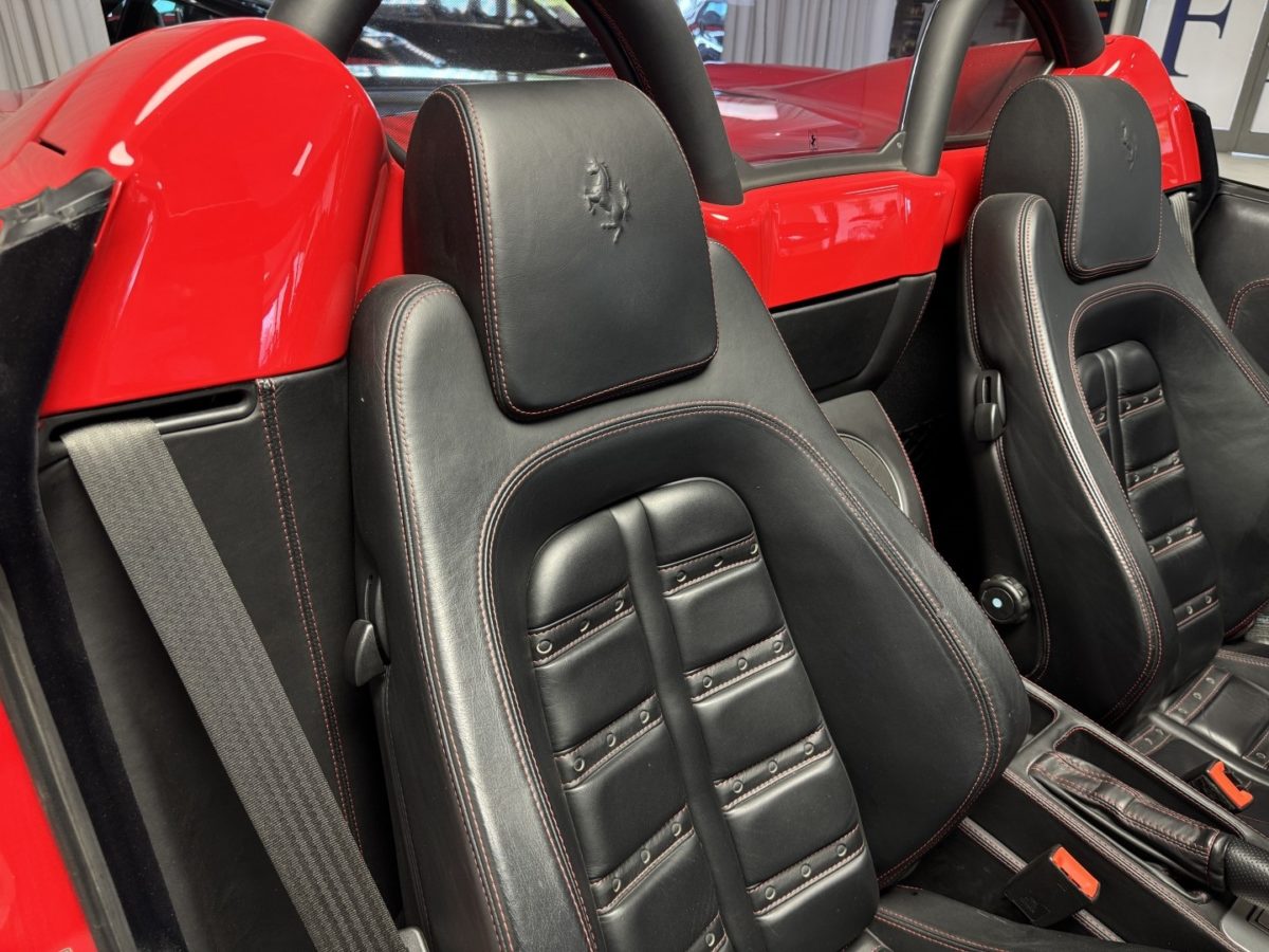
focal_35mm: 24
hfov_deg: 71.6
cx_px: 634
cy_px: 476
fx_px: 880
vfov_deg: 56.8
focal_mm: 6.76
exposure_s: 1/50
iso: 200
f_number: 1.78
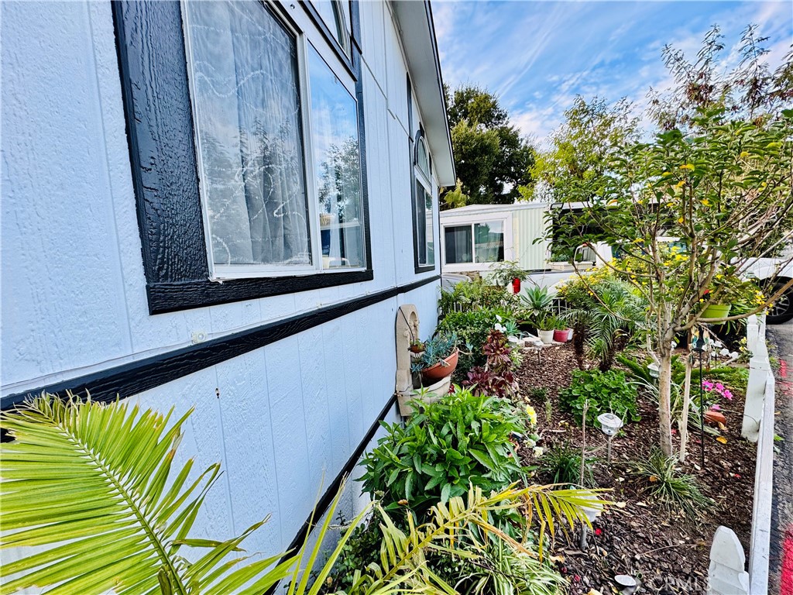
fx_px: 321
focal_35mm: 14
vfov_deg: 85.7
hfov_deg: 102.1
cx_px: 396
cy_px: 298
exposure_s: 1/189
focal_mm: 2.22
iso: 40
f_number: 2.2
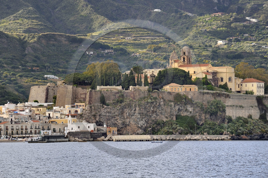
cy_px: 89
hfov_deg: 10.3
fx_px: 1488
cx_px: 134
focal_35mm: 200
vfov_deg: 6.9
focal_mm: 200
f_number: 5.6
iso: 200
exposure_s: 1/500
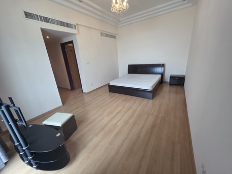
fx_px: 87
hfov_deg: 106.2
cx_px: 116
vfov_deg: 89.9
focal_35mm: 13
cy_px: 87
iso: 125
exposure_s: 1/100
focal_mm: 2.2
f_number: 1.9
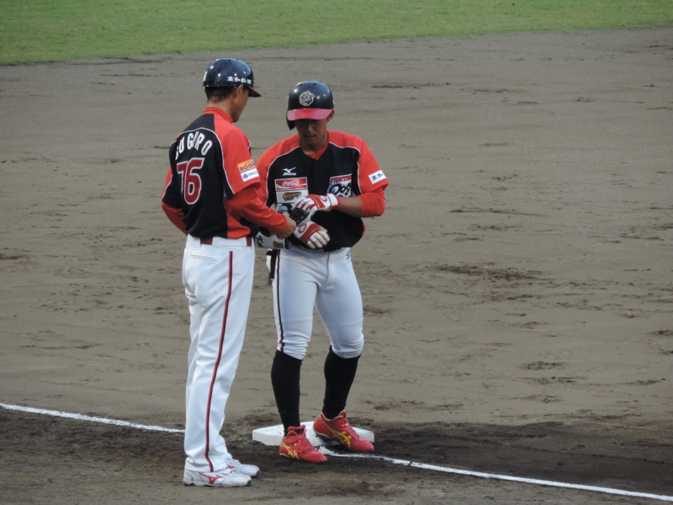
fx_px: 10693
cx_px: 336
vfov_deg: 2.7
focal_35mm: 550
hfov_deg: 3.6
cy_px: 252
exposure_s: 1/125
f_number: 4.9
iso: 400
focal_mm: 98.1
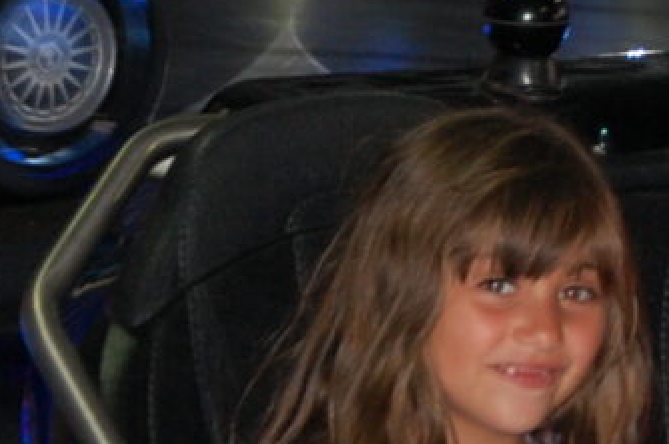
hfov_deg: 5.1
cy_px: 255
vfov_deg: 3.4
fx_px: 7401
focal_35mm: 399
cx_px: 1168
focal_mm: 58
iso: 560
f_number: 5.3
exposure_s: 1/60
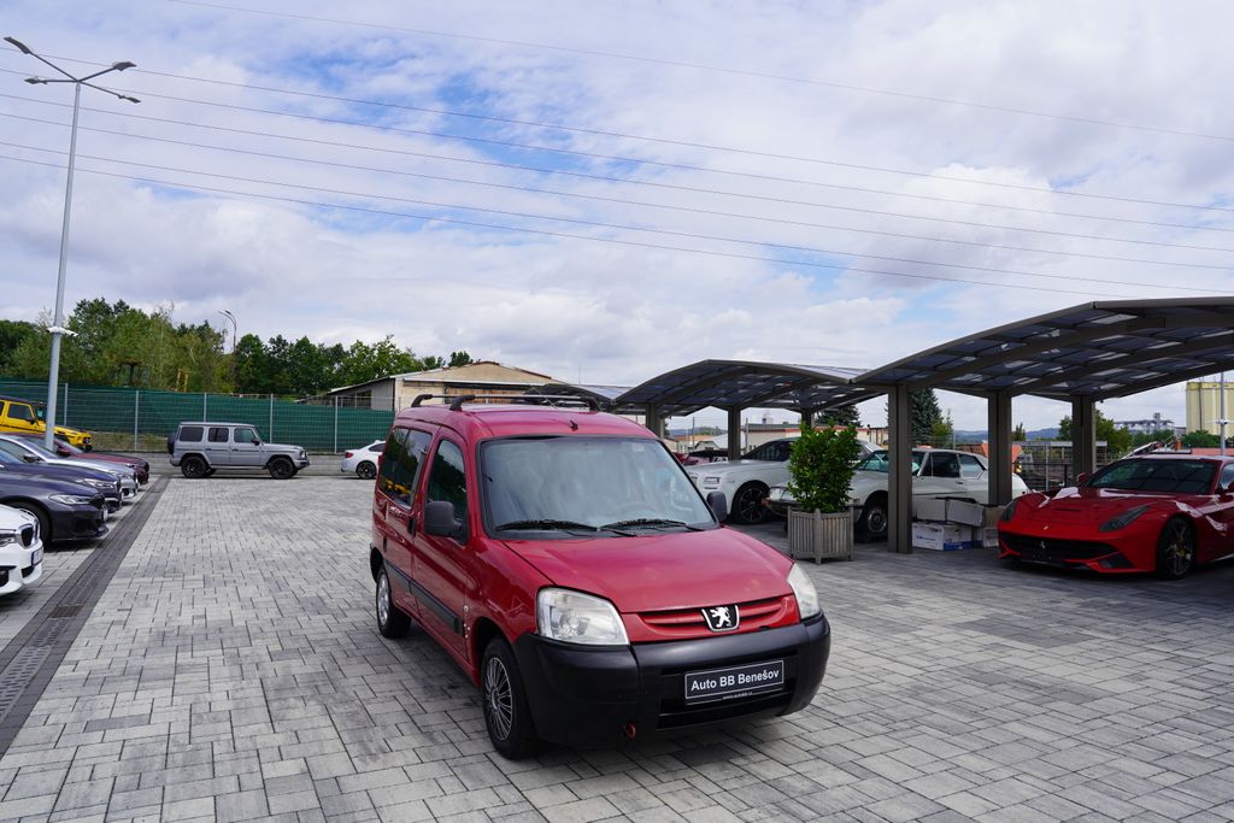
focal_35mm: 24
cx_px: 617
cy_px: 412
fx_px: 823
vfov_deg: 53.1
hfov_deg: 73.7
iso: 100
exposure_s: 1/160
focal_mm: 24
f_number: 10
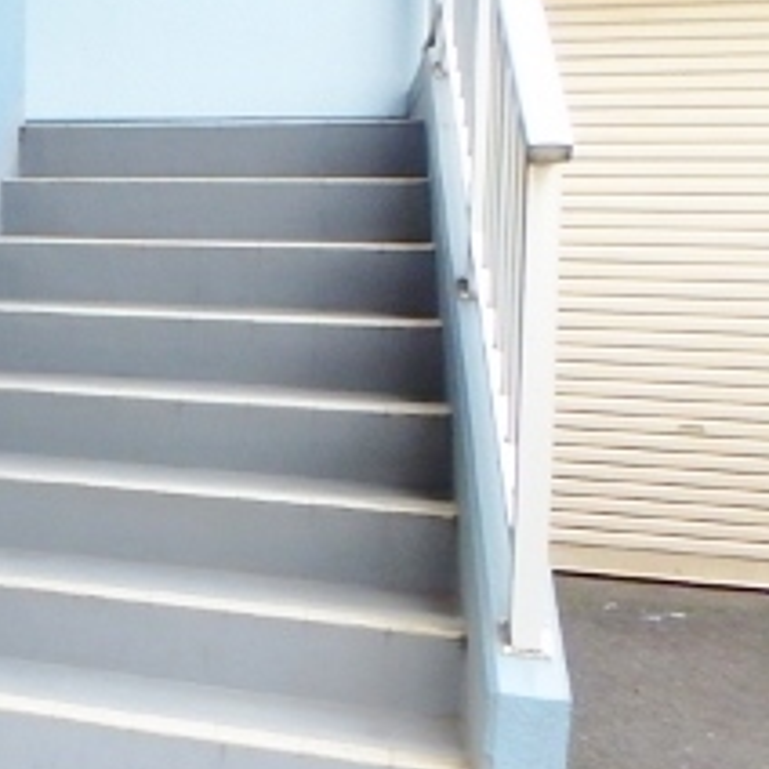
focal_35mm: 56
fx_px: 1407
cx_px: -297
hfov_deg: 25.2
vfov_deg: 30.5
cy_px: 297
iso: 160
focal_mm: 3.7
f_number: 3.5
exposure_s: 1/60
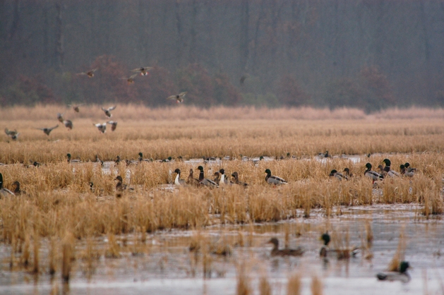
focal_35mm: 600
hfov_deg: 3.4
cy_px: 148
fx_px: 7392
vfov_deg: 2.3
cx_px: 222
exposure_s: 1/640
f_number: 5.6
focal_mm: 400
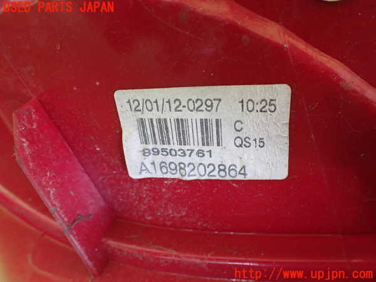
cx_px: 188
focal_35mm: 30
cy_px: 141
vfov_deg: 46.8
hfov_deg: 60.0
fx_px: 326
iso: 640
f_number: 2.3
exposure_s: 1/125
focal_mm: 5.4
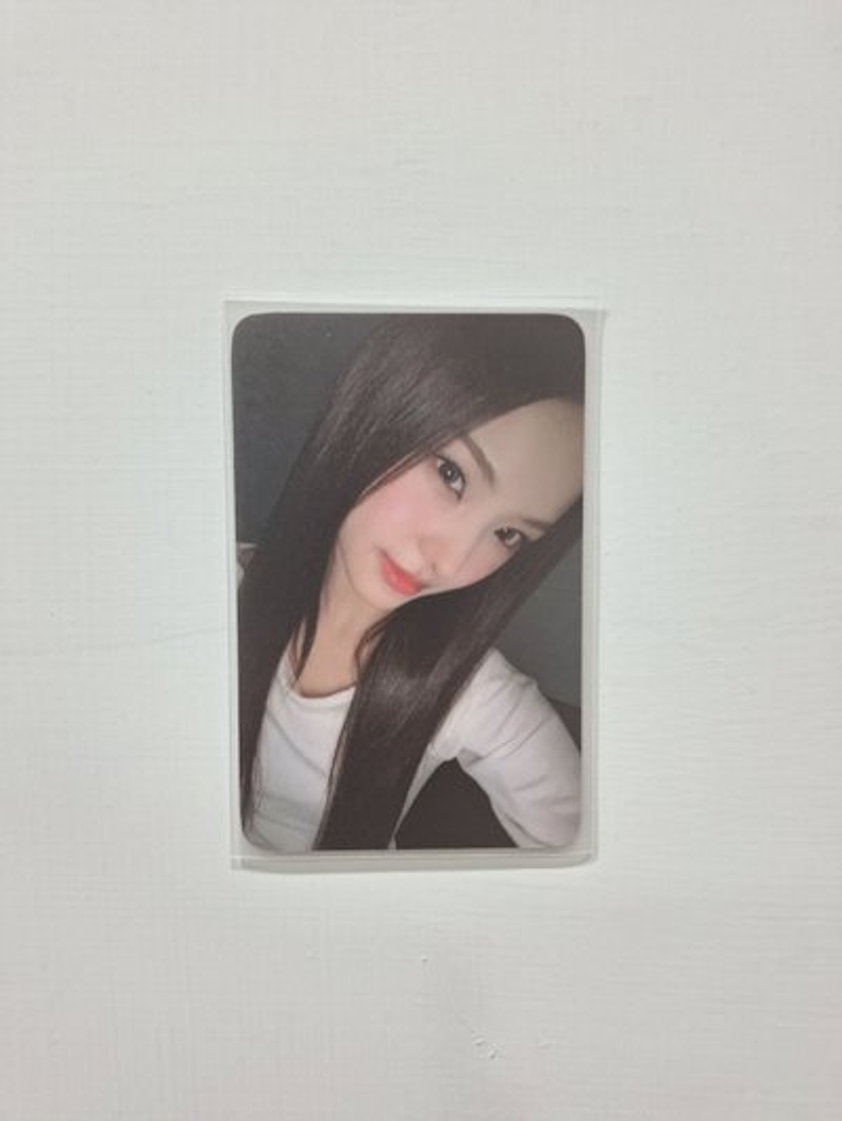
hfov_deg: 58.9
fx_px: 746
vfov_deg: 73.9
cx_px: 421
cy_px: 560
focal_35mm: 23
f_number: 1.8
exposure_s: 1/40
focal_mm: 5.54
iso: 160
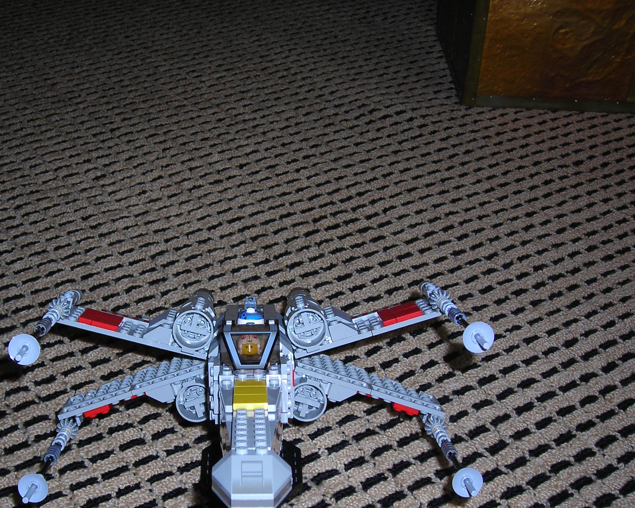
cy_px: 322
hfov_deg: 35.8
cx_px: 241
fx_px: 977
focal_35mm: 52
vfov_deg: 29.0
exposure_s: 1/60.1
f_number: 3.2
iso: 50
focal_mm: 6.3
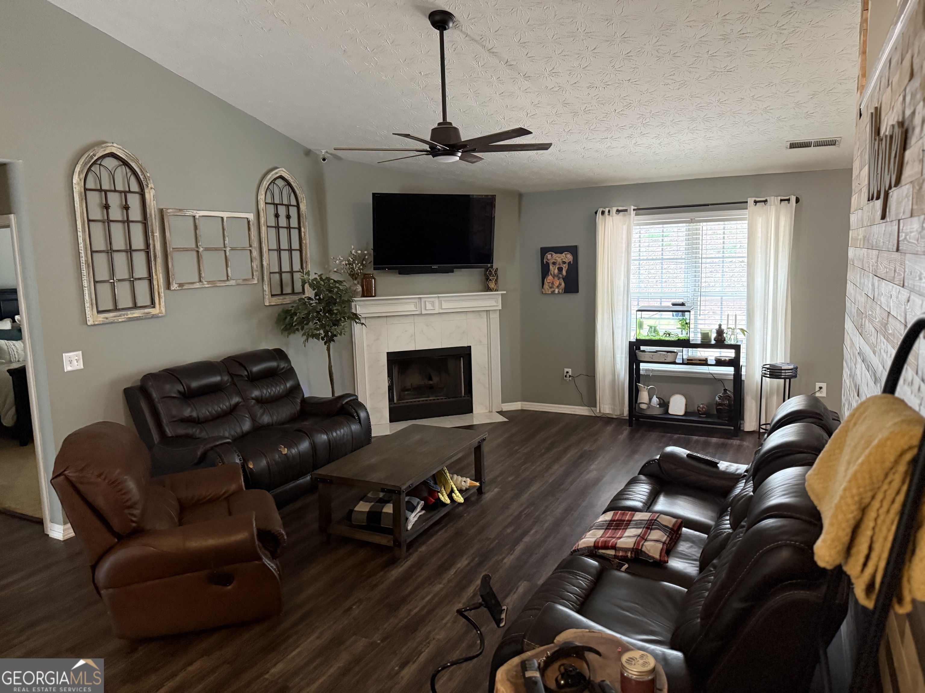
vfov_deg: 56.8
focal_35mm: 24
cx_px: 462
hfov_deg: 71.6
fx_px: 641
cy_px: 346
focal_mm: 6.76
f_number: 1.78
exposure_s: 1/40
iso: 800
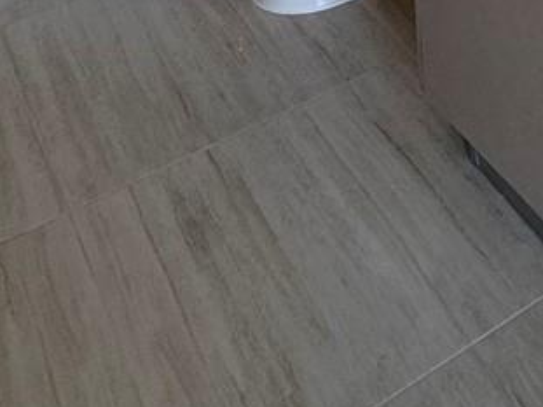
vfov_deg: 14.8
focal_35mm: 72
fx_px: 1129
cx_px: 629
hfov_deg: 24.8
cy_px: -507
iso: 64
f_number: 2.2
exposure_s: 1/120
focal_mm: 2.22
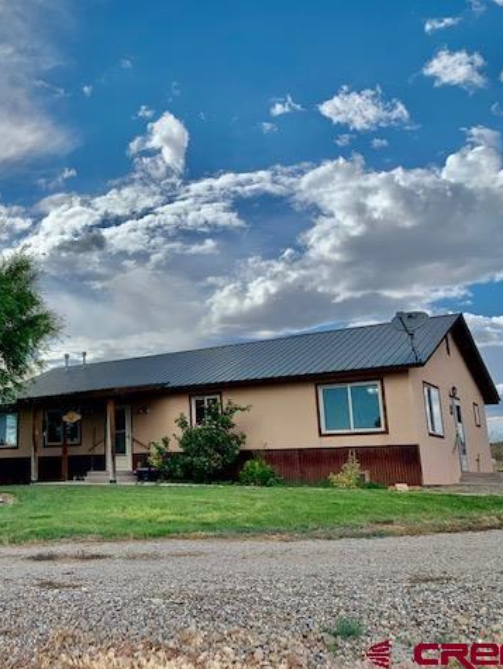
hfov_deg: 38.8
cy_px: 337
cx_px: 82
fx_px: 677
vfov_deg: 52.6
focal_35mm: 35
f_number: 1.8
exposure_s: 1/2681
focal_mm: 4.25
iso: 25
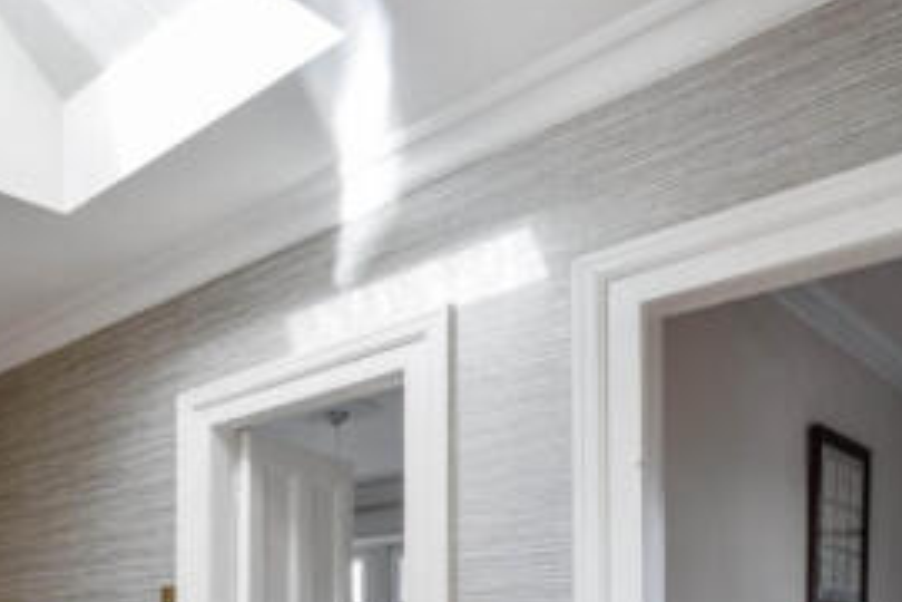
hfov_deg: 47.9
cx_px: 35
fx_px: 852
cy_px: 714
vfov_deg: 32.5
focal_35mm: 34
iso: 640
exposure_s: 1/60
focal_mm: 14
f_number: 8
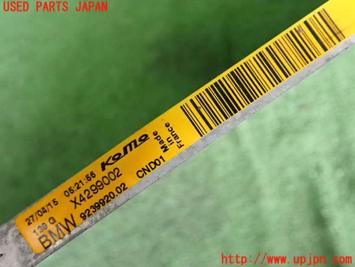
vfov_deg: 39.7
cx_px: 178
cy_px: 134
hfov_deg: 51.4
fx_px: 369
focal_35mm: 36
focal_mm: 6.37
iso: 1000
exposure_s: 1/125
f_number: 2.5
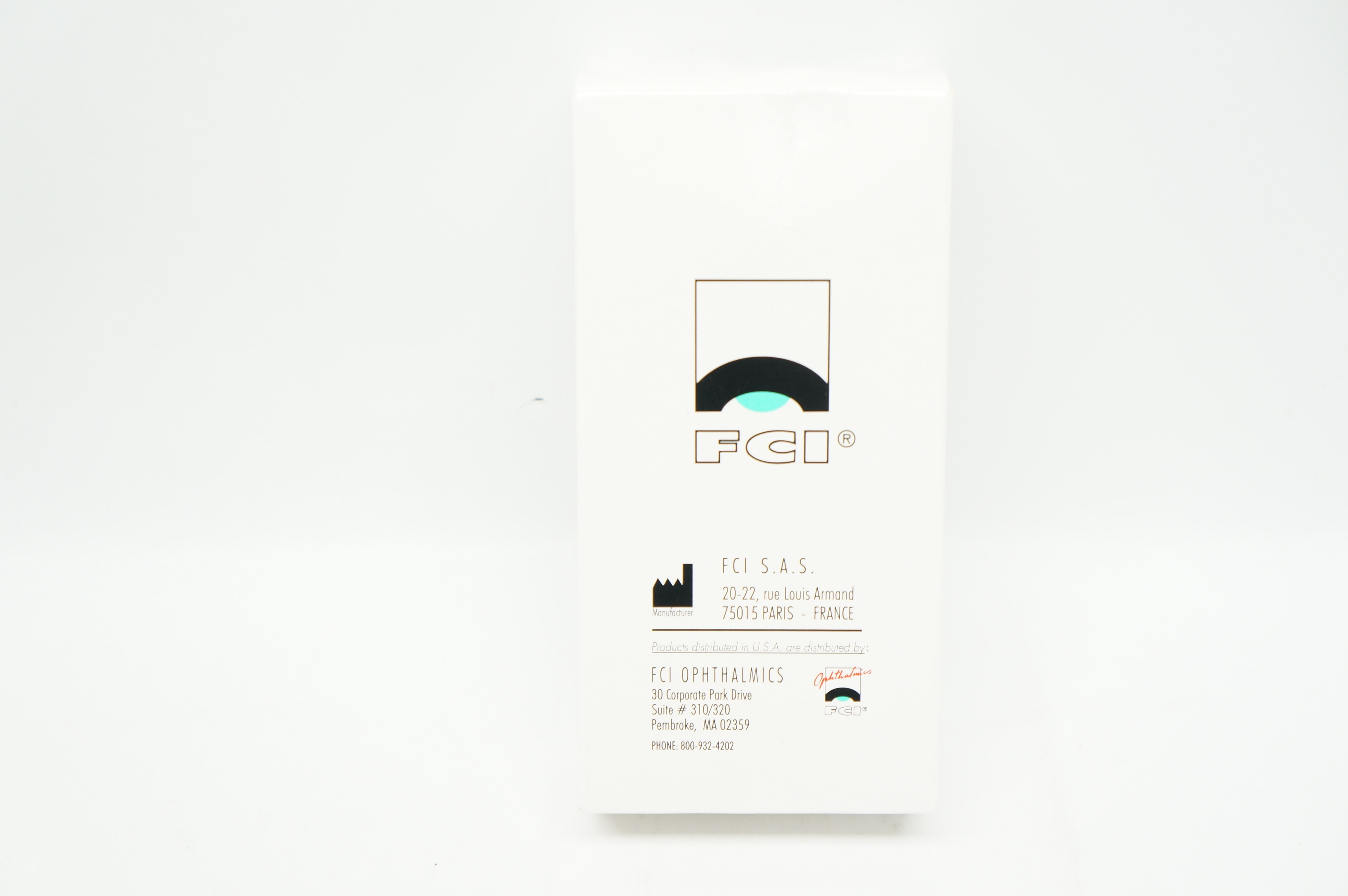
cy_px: 448
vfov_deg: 23.1
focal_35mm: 58
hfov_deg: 34.2
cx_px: 674
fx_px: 2188
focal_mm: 39
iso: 400
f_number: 5
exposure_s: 1/80
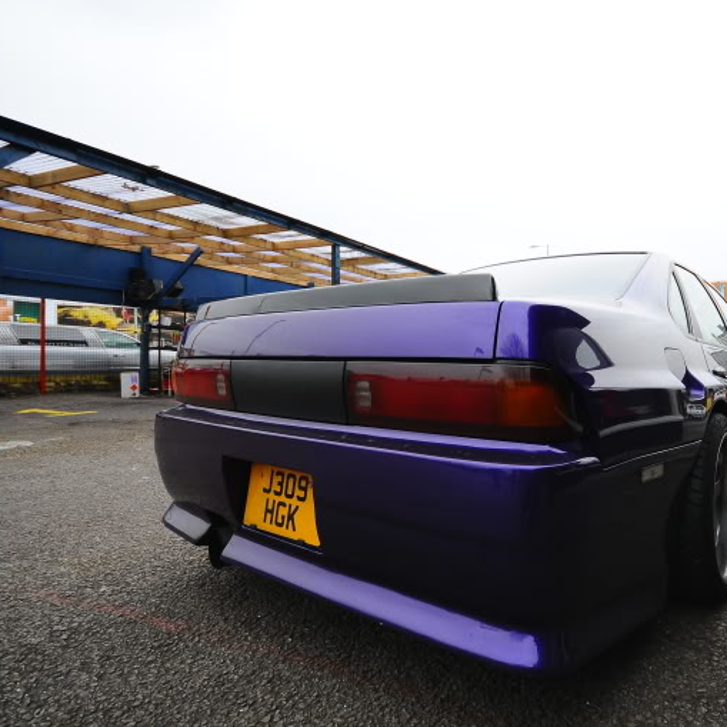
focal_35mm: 20
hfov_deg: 71.7
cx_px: 508
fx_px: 475
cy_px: 349
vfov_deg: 74.8
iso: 200
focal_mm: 10
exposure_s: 1/125
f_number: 4
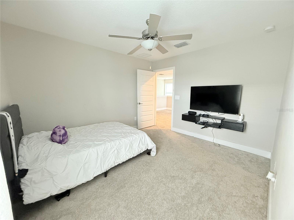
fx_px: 119
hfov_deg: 102.1
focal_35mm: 14
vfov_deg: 85.7
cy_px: 110
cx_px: 147
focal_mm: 2.22
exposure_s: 1/60
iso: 500
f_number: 2.2
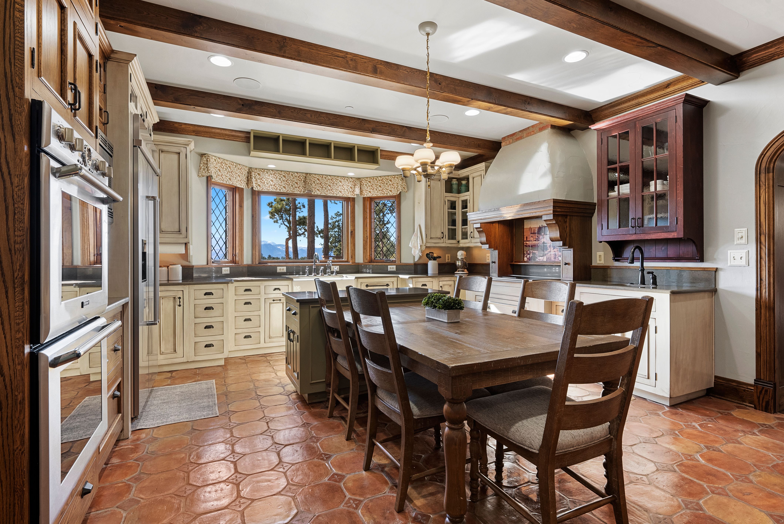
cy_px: 262
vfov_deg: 70.5
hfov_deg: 93.2
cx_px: 392
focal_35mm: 17
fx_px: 370
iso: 400
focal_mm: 17
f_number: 11
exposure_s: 1/10
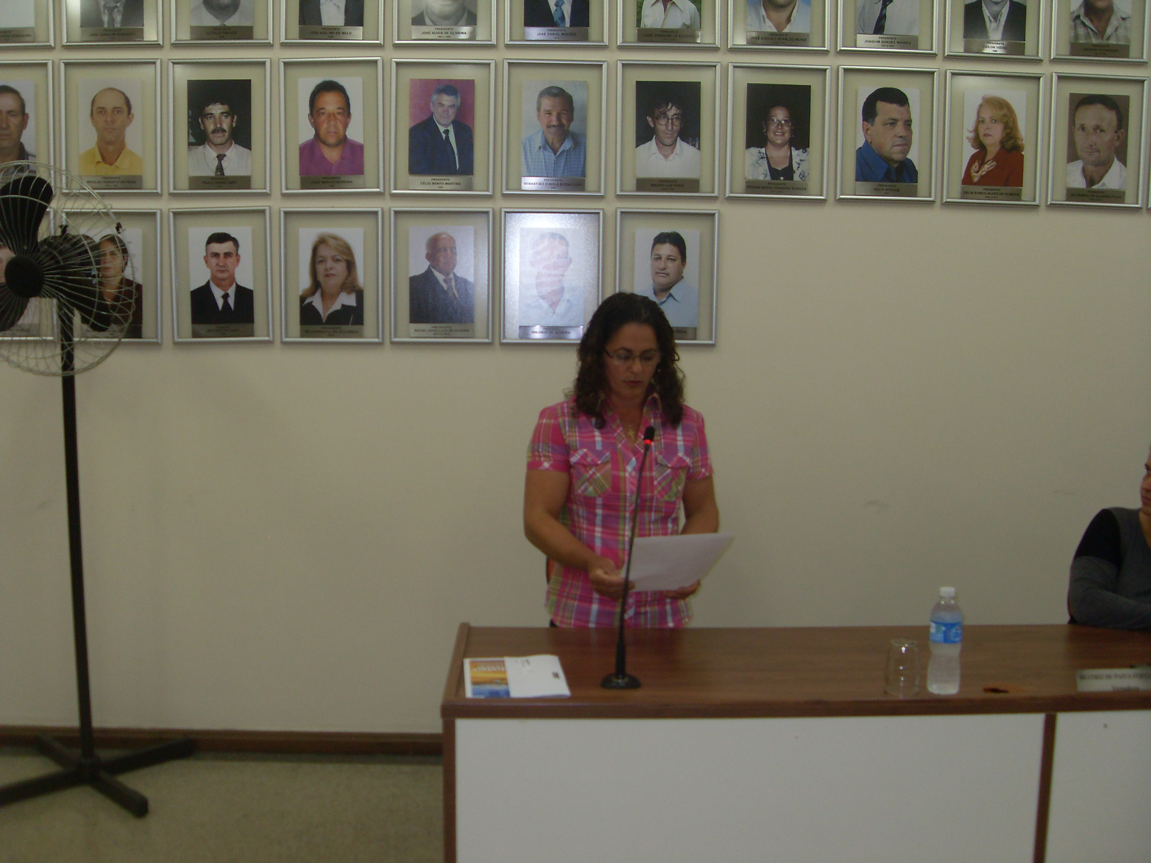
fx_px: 1230
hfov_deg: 50.1
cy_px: 432
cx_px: 576
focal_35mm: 37
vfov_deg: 38.7
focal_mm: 6.3
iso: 100
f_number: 2.8
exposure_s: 1/45
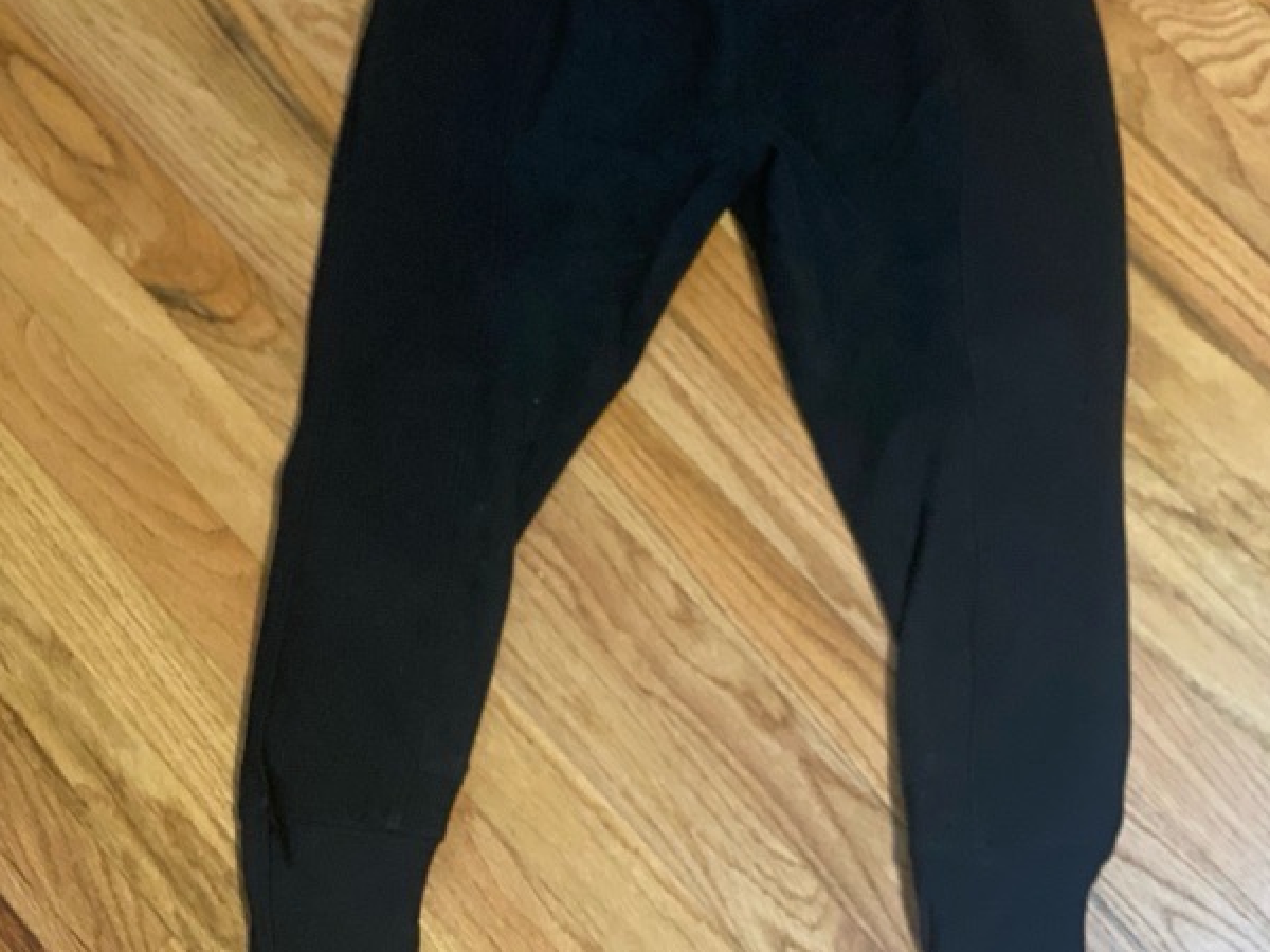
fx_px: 2862
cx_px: 710
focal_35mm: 78
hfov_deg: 25.0
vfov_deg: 18.8
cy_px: 328
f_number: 2
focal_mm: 6
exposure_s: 1/24
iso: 500
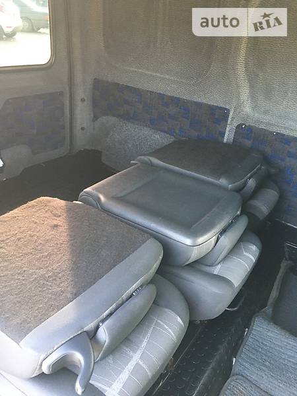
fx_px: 332
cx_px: 148
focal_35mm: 29
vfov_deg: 61.7
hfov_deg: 48.2
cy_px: 198
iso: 200
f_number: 2.2
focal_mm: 4.2
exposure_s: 1/33
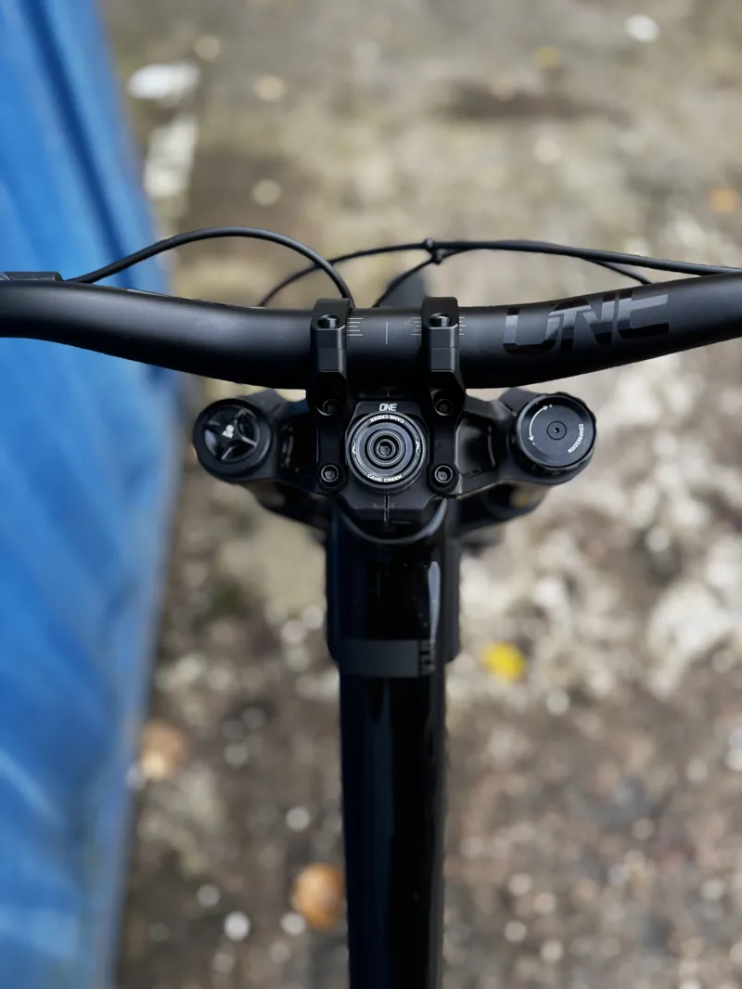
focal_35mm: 24
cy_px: 494
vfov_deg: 71.6
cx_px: 371
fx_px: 686
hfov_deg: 56.8
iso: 100
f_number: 1.78
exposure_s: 1/121
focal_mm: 6.76
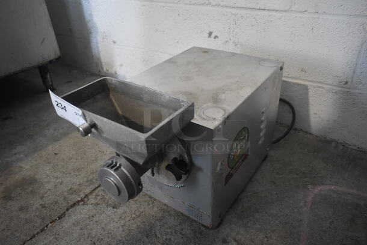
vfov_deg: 48.0
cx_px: 184
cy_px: 122
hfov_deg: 67.3
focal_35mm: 27
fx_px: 276
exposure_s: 1/125
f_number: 3.5
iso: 2500
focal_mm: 18
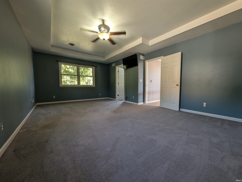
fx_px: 84
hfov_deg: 110.5
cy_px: 91
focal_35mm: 12
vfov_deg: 94.6
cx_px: 121
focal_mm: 2.02
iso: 103
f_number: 1.7
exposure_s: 1/60
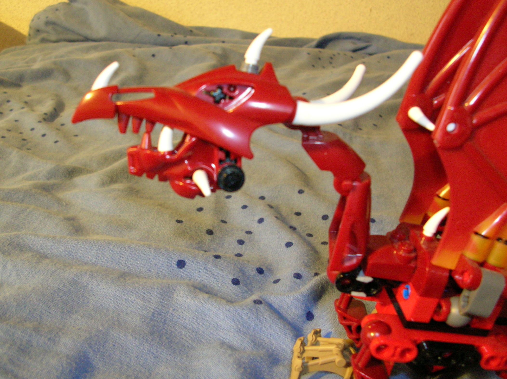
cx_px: 256
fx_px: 556
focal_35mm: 38
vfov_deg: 37.7
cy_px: 190
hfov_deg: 49.0
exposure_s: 1.14
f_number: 2.8
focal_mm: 5.8
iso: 200
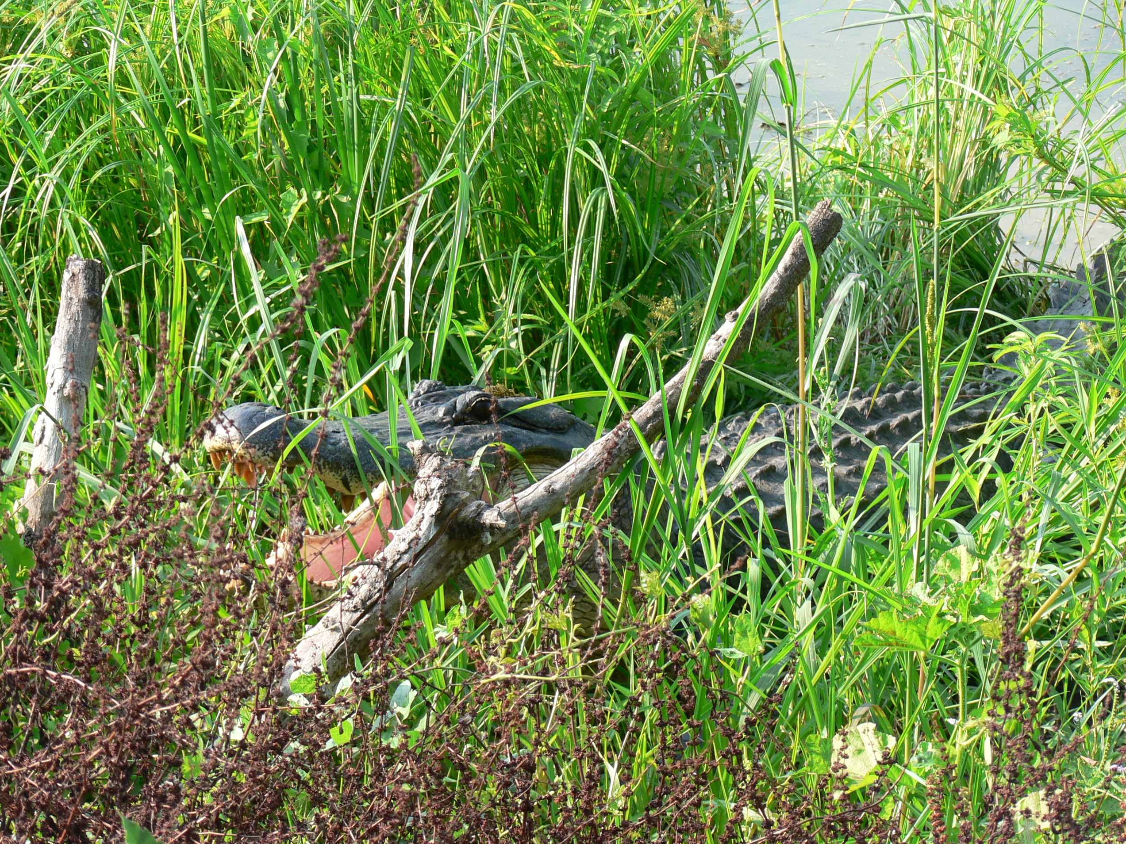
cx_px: 564
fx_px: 5725
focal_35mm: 176
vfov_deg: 8.4
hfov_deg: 11.2
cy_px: 422
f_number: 4
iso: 80
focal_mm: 29.1
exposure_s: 1/100
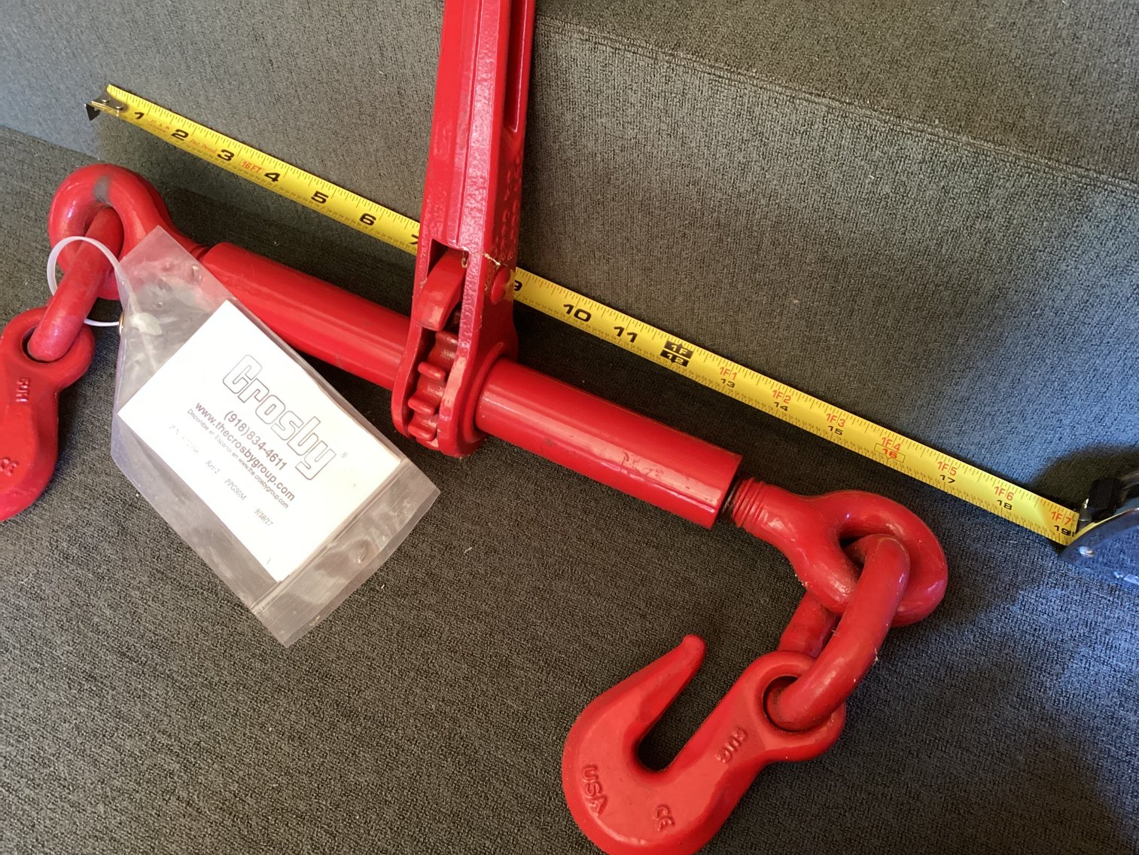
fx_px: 1020
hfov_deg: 58.3
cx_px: 570
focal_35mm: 31
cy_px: 428
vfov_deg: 45.4
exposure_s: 1/50
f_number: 2.4
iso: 320
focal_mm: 3.3
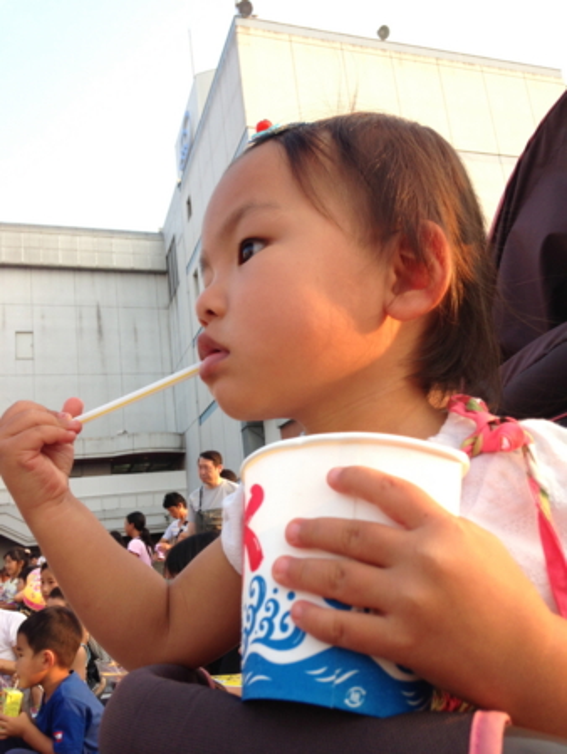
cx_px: 284
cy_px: 377
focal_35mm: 33
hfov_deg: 43.0
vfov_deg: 55.3
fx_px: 720
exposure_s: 1/252
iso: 50
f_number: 2.4
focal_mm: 4.13
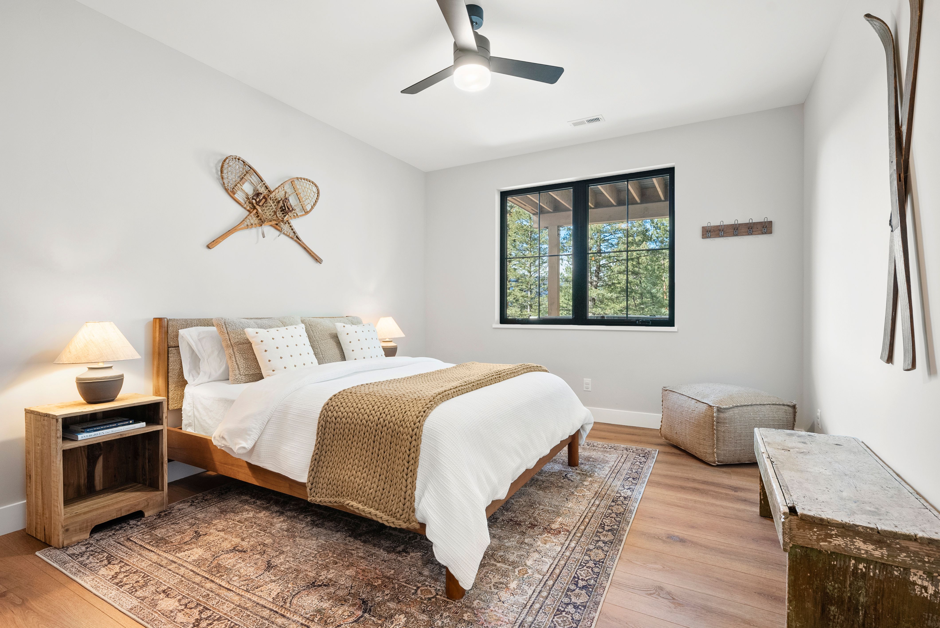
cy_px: 314
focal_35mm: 17
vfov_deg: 70.5
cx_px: 470
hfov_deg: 93.2
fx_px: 444
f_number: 8
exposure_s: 1/4
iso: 640
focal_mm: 17
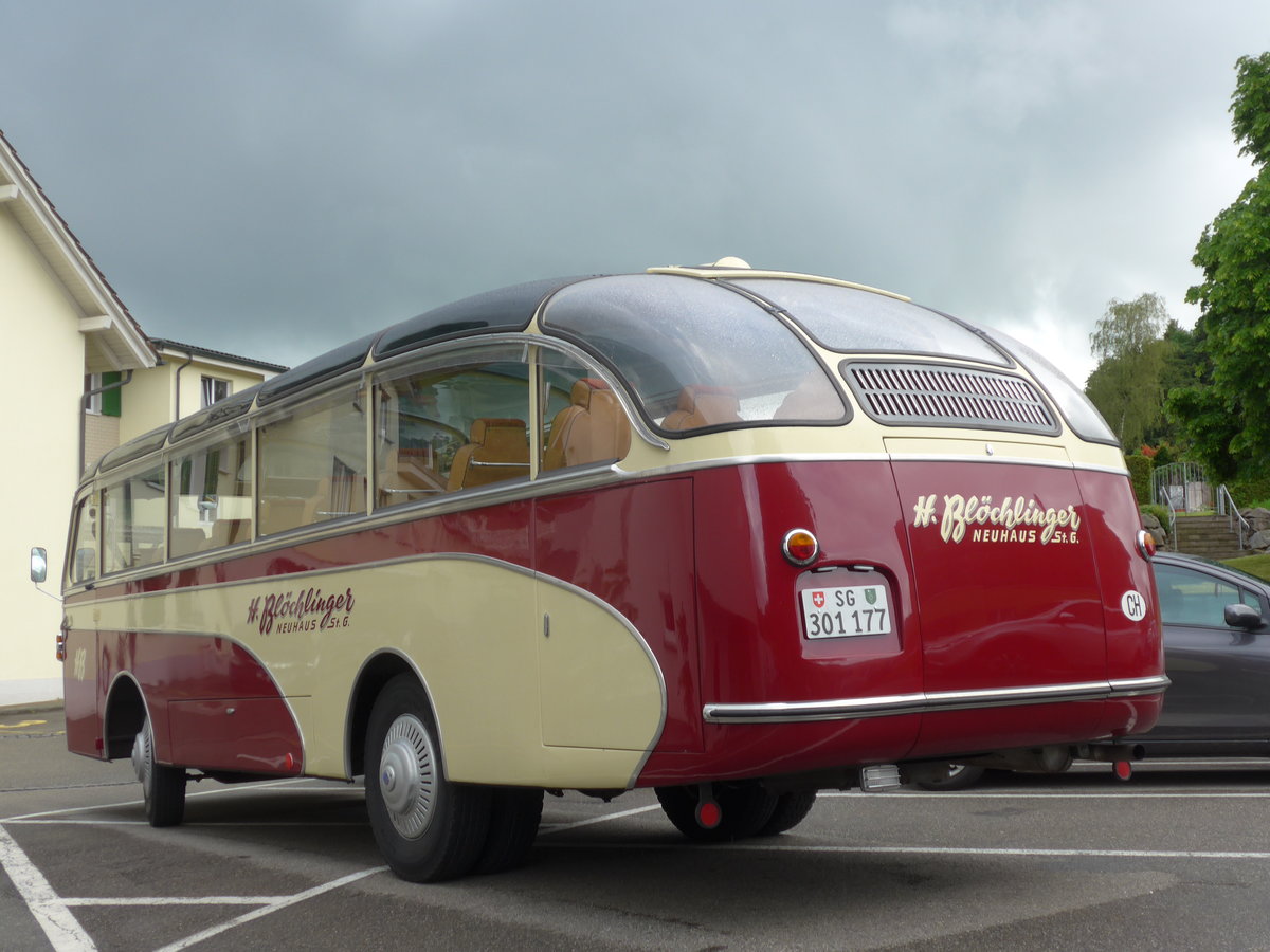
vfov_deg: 32.9
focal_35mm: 44
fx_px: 1614
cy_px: 476
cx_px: 635
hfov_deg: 42.9
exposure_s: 1/400
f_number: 2.8
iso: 80
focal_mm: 9
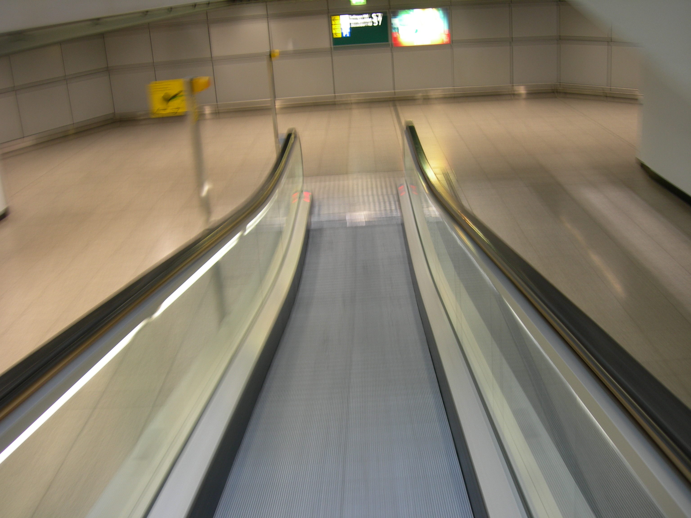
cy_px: 259
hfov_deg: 49.0
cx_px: 346
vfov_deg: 37.7
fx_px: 759
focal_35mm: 38
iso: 50
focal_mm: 7.8
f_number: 2.8
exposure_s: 1/6.8
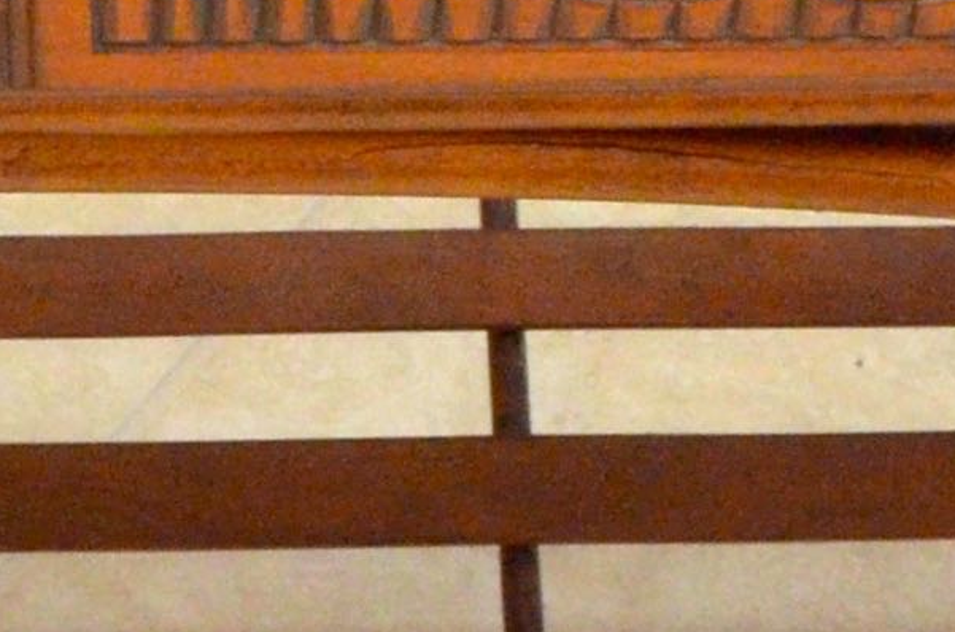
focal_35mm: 659
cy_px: -576
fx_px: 17445
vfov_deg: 2.1
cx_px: -6
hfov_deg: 3.1
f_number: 8
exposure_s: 1/125
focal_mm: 55
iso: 1600
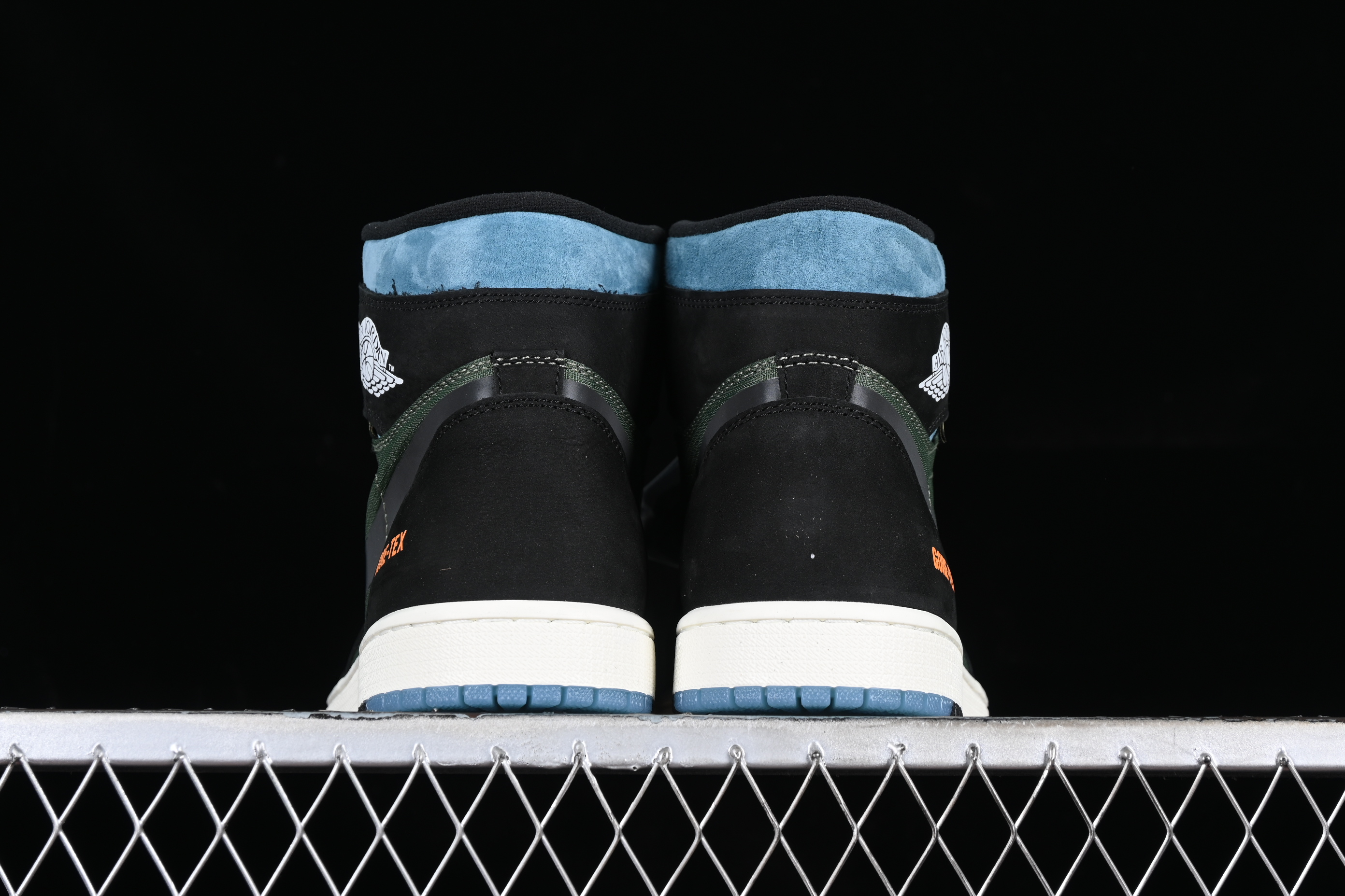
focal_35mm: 75
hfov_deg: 27.0
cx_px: 672
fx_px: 2802
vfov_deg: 18.2
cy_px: 448
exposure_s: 1/60
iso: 160
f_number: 6.3
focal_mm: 50
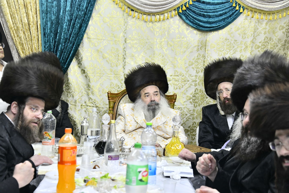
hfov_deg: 26.0
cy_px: 96
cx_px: 144
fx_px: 626
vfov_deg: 17.5
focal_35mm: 78
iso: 3200
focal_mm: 78
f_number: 5.6
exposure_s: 1/250
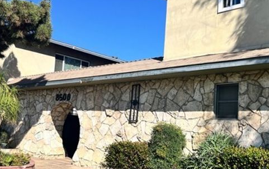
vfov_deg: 37.2
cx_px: 126
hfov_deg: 56.6
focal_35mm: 34
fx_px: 249
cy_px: 100
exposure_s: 1/4444
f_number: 1.5
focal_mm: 5.7
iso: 50
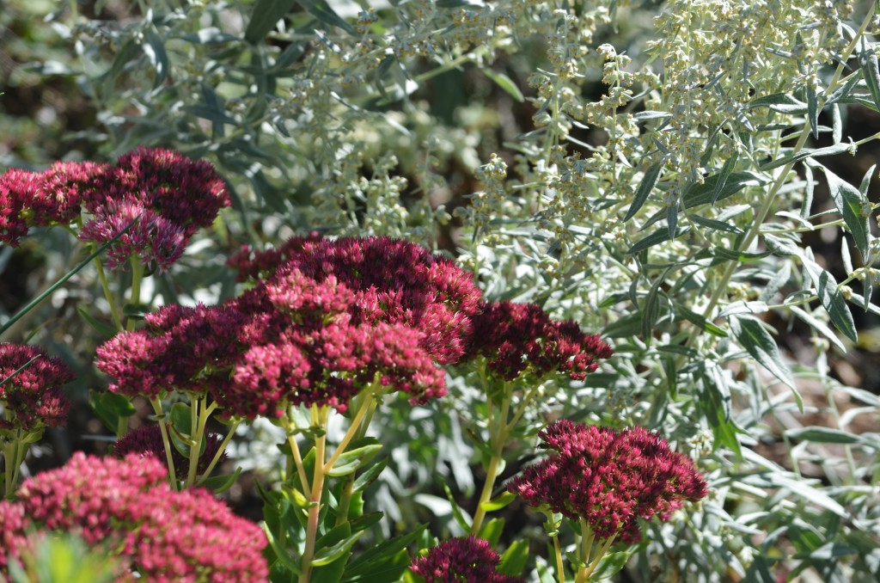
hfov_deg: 10.6
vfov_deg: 7.0
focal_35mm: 195
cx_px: 440
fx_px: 4756
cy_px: 292
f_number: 8
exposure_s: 1/250
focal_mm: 130
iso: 140
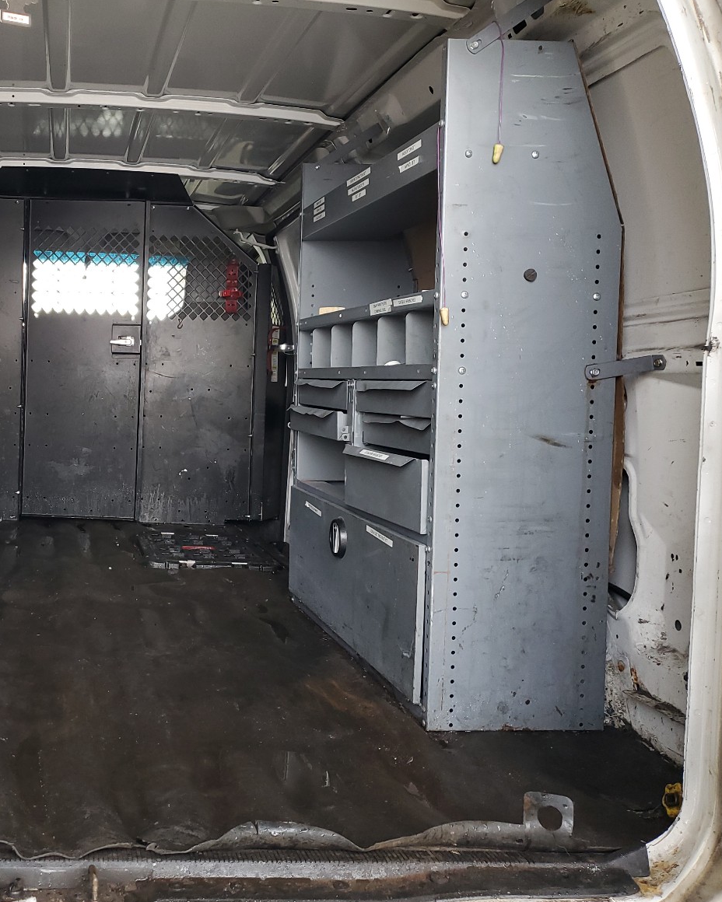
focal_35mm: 35
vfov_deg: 51.5
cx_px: 111
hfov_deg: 39.9
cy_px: 464
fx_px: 935
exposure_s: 1/60.2
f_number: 1.5
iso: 65
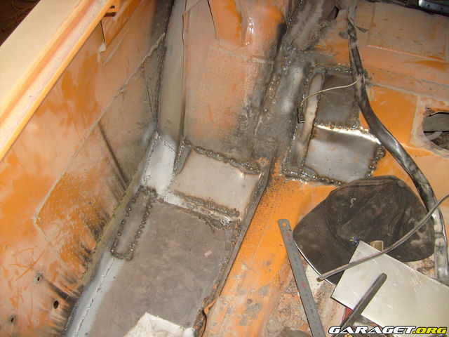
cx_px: 224
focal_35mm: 35
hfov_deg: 52.6
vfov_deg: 40.7
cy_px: 168
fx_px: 454
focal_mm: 5.8
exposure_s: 1/45
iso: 100
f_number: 2.8
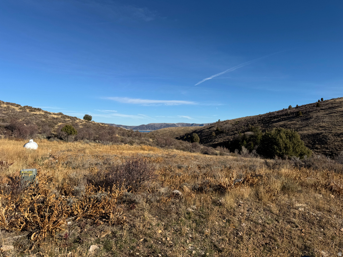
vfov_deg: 56.8
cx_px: 172
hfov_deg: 71.6
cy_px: 128
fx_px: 238
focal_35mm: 24
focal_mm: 6.76
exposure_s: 1/5348
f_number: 1.78
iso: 80
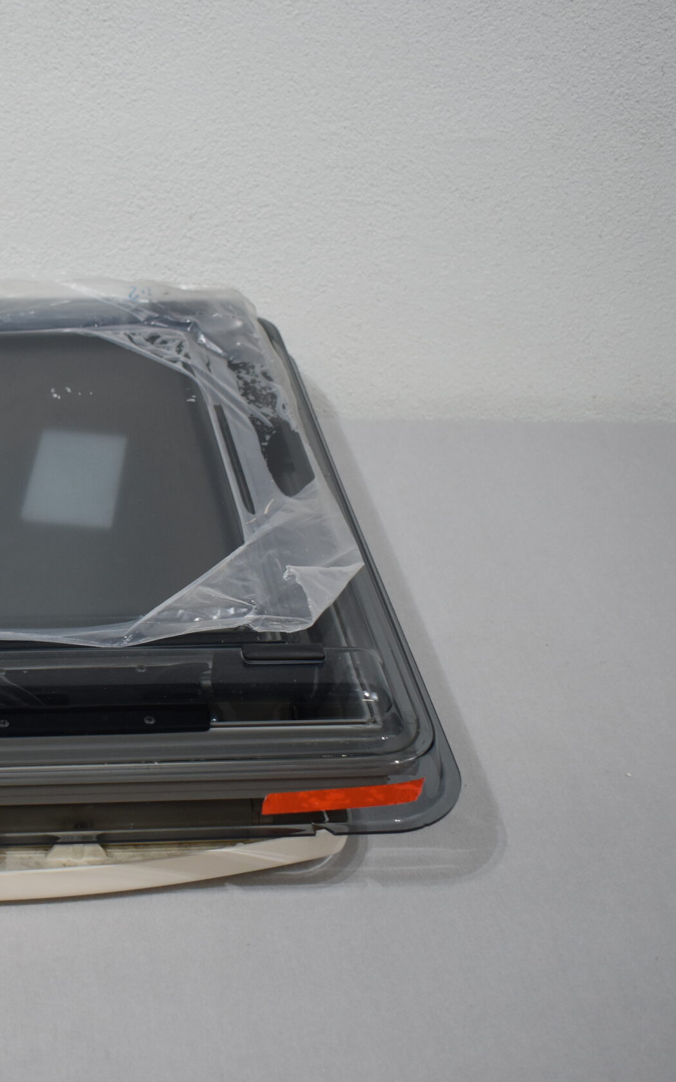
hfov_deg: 22.0
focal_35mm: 56
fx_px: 1651
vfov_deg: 36.3
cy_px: 535
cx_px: -47
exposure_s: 1/250
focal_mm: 24
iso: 640
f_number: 4
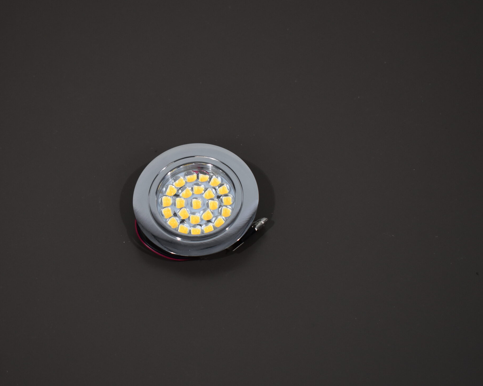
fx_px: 1072
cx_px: 201
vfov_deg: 20.4
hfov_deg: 25.4
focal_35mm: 75
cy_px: 199
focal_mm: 38
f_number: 4.8
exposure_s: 1/250
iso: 640
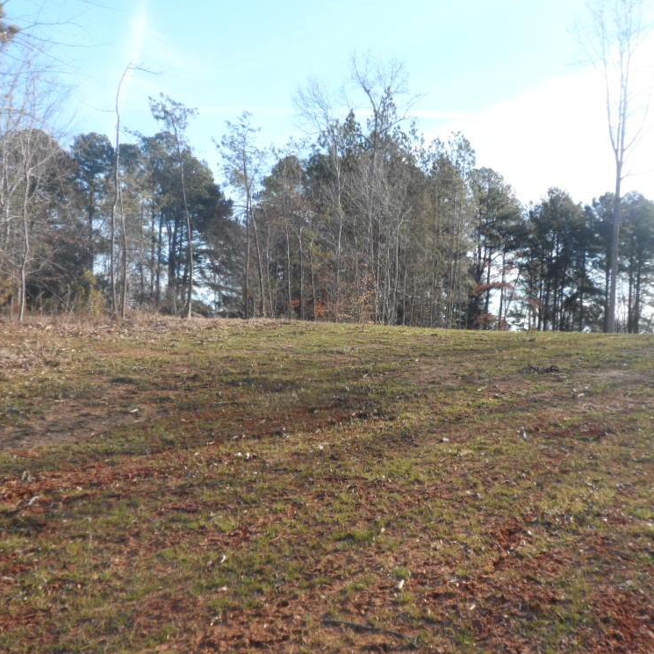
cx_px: 355
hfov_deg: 48.4
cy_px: 333
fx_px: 727
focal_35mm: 34
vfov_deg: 48.4
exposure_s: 1/350
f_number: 3.1
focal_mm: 4.9
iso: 80
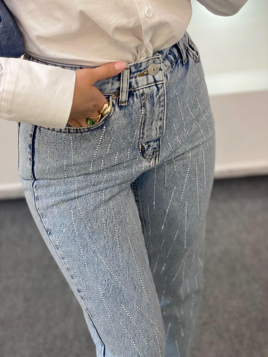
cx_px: 134
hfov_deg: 28.0
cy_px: 178
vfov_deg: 36.8
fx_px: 537
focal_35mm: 52
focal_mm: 6
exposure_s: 1/100
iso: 125
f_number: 2
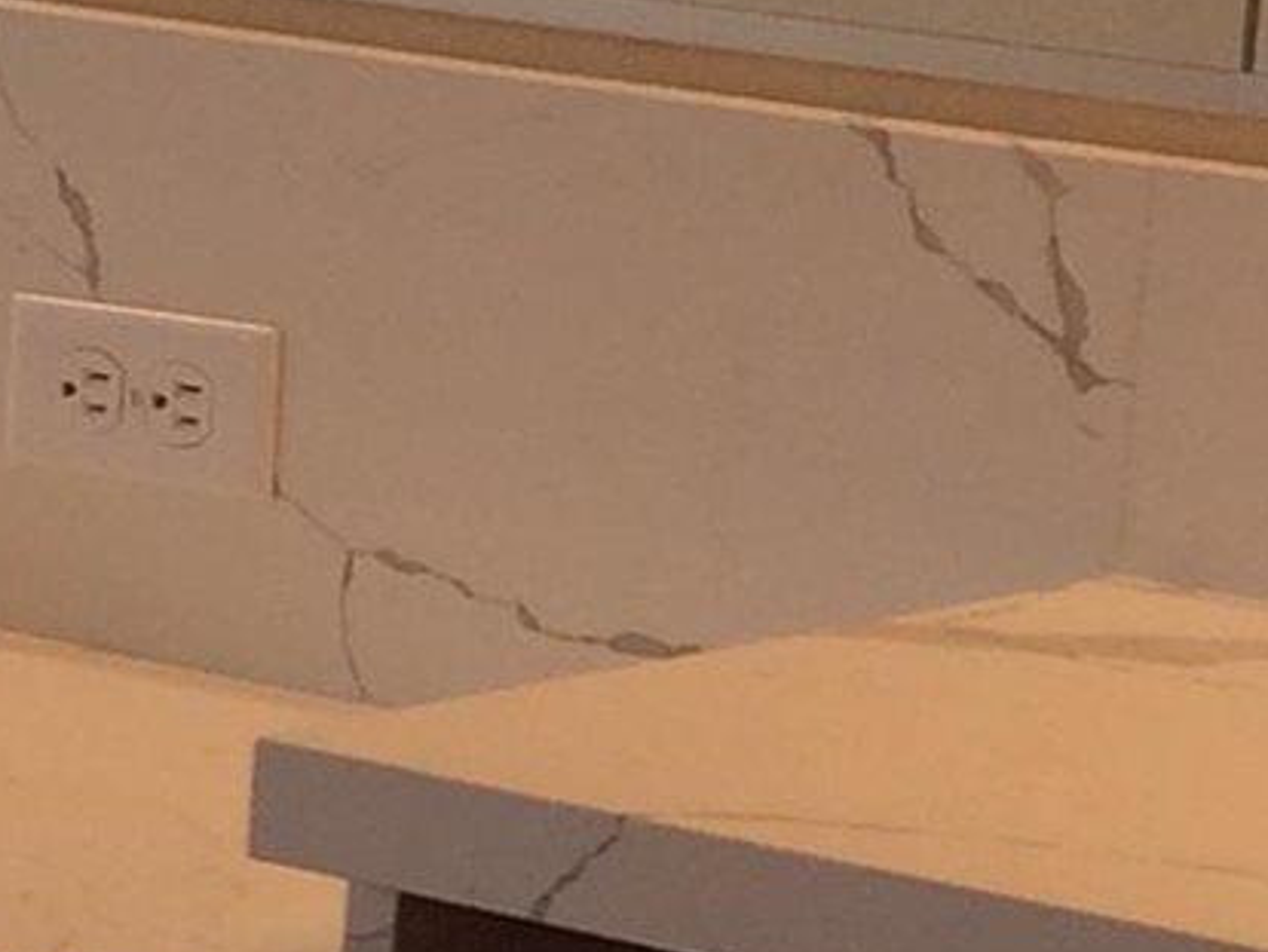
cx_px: -2637
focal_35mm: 215
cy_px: 12
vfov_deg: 6.9
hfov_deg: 7.9
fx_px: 7880
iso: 32
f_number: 2.2
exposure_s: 1/60
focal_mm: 4.15
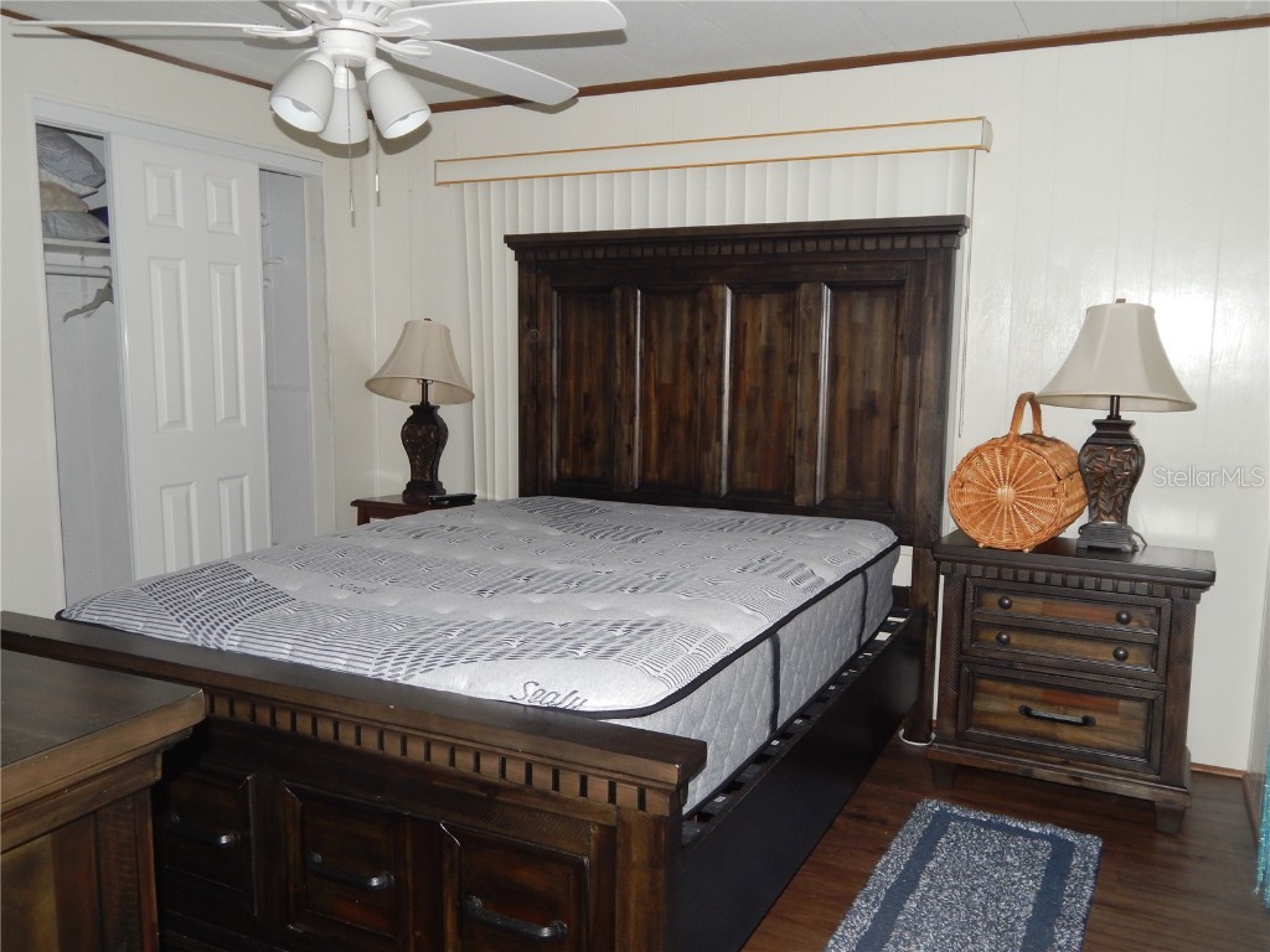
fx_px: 1027
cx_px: 635
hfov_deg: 63.4
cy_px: 476
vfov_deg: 49.7
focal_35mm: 28
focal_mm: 5.1
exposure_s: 1/30
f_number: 3.2
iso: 200
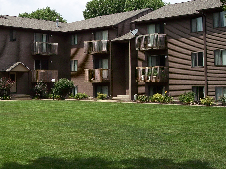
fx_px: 405
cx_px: 60
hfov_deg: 30.7
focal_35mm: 62
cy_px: 42
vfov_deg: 23.4
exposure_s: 1/1000
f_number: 4
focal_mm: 8
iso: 100
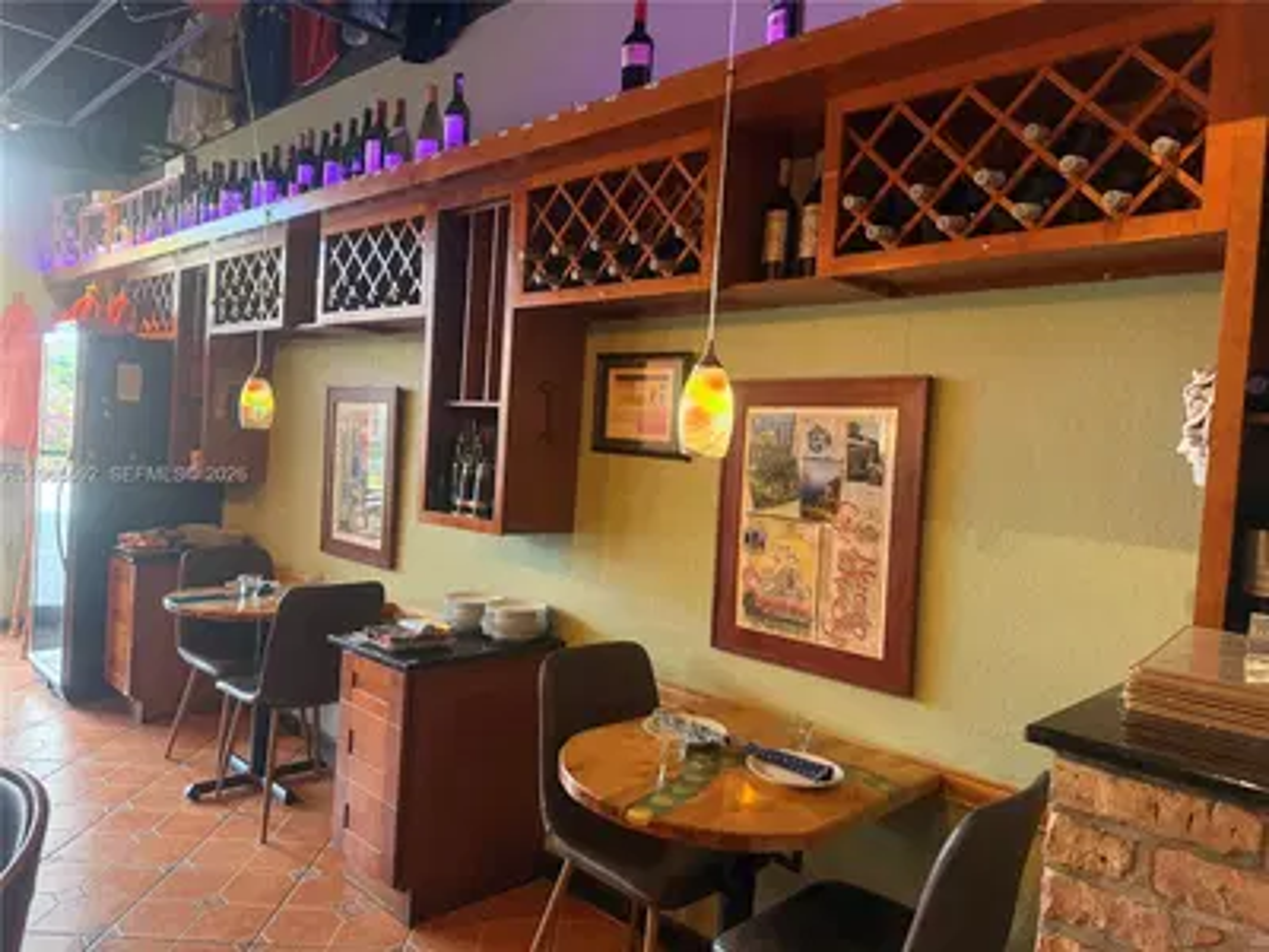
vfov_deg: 56.8
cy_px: 476
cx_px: 634
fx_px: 880
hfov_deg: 71.6
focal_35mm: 24
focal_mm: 6.76
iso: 500
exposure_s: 1/60
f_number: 1.78
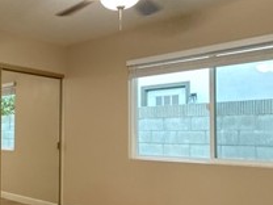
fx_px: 339
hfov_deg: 39.5
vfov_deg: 33.5
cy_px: 125
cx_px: 10
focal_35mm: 43
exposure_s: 1/60
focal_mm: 2.22
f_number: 2.2
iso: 640
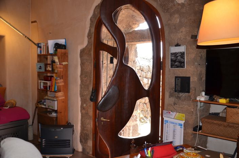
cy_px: 79
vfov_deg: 36.7
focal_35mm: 36
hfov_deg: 53.2
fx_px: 239
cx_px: 120
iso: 360
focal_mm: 24
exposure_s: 1/125
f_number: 3.8
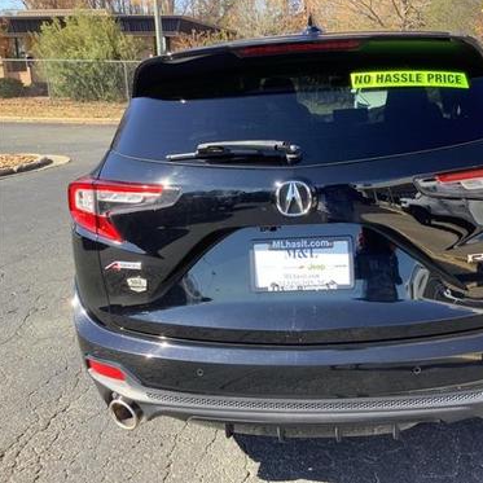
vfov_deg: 44.9
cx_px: 322
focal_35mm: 37
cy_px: 240
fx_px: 584
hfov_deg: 44.3
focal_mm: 3.3
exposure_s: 1/190
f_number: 2.4
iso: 25
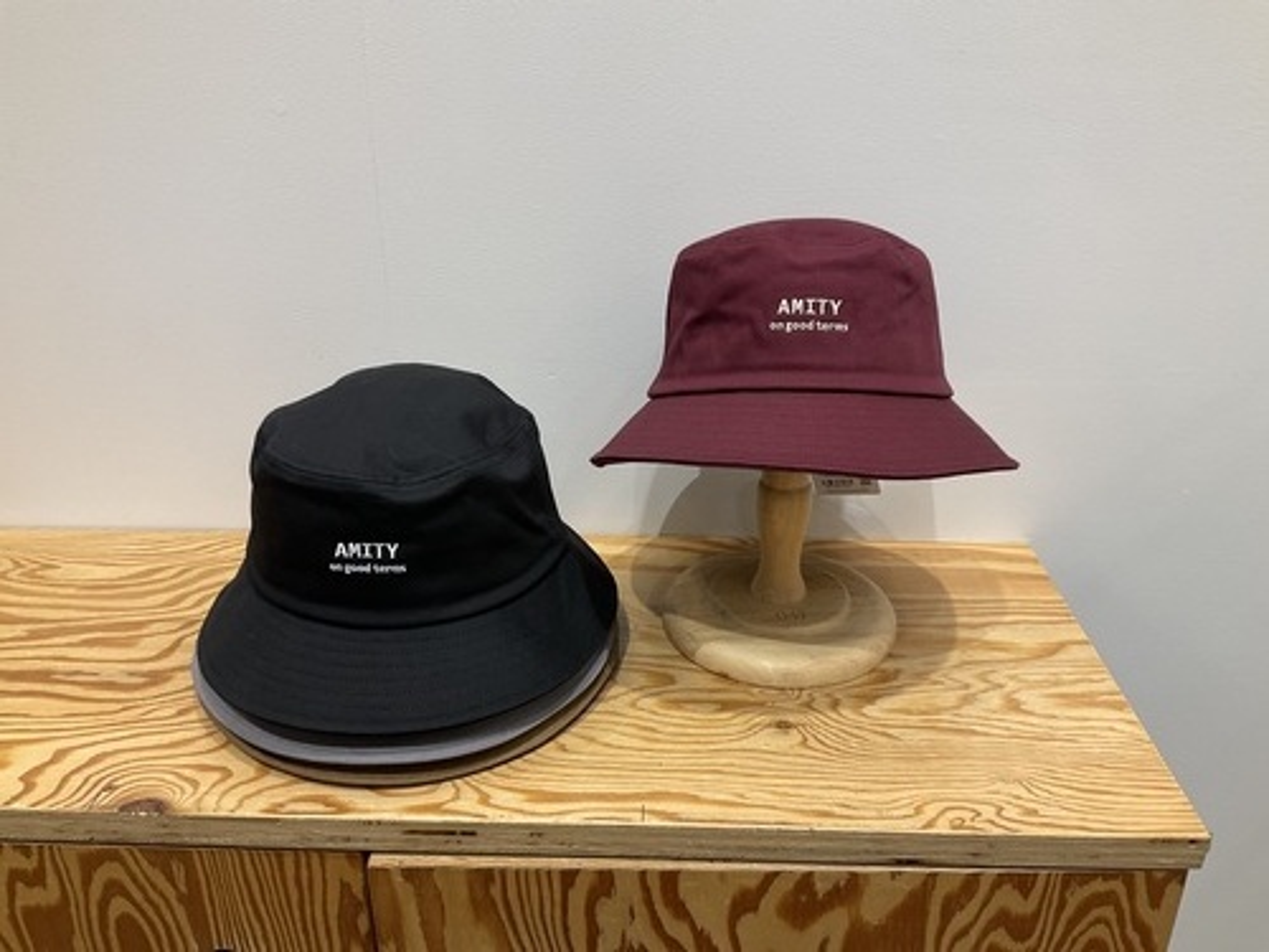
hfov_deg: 61.7
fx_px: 1063
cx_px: 634
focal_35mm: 29
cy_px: 476
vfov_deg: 48.2
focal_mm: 3
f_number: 1.8
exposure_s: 1/60
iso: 40
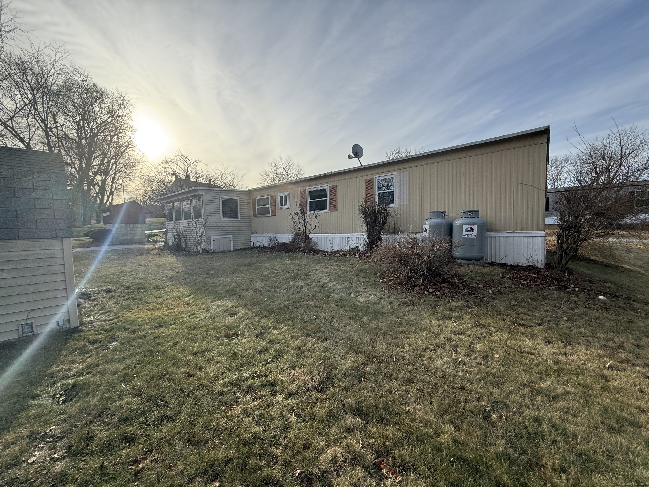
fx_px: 262
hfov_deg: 102.1
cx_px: 324
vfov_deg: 85.7
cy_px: 244
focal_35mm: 14
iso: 64
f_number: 2.2
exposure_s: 1/1105
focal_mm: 2.22
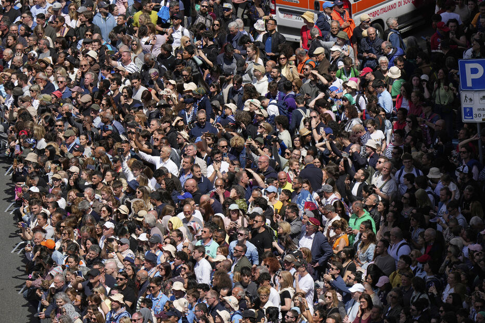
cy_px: 162
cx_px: 242
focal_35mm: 400
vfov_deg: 3.4
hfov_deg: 5.2
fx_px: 5388
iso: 320
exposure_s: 1/2000
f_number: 6.3
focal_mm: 400
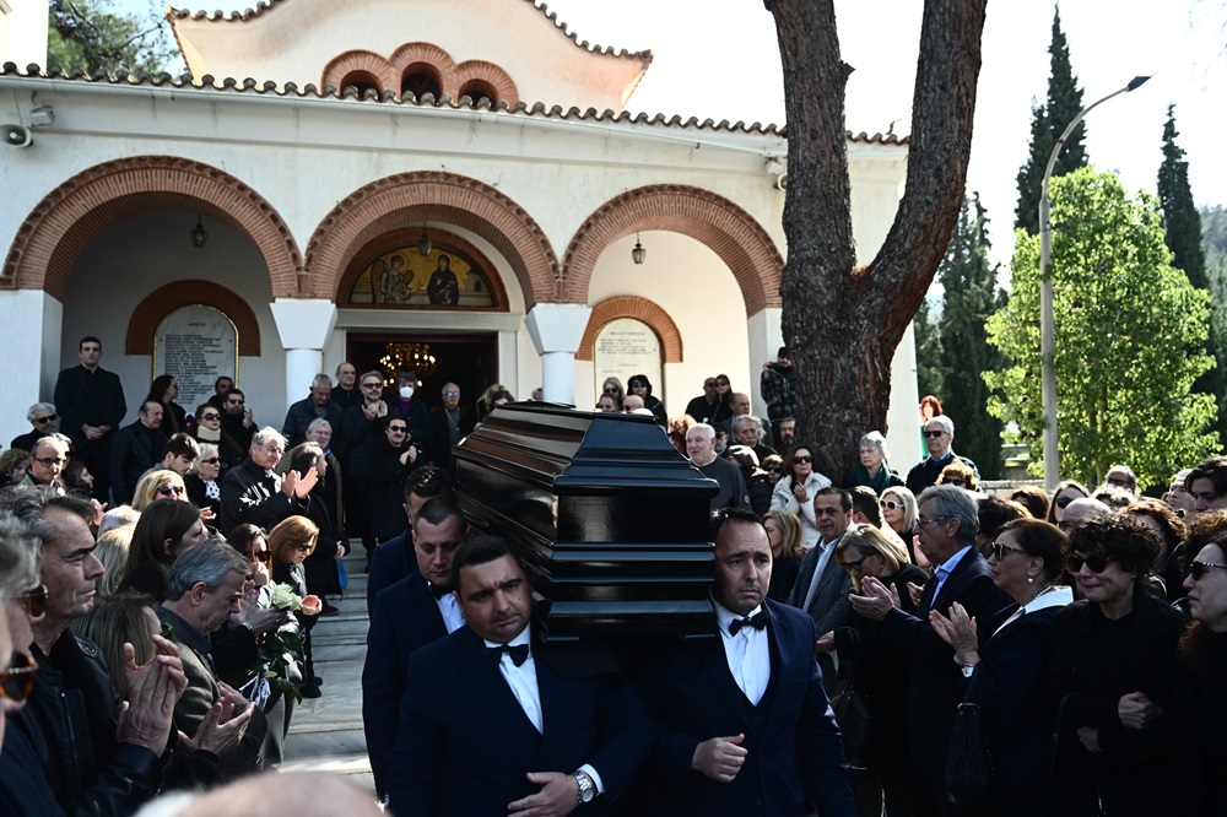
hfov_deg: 62.8
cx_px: 614
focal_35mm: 30
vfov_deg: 44.2
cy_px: 408
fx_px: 1005
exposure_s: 1/1250
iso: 800
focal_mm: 29.5
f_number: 4
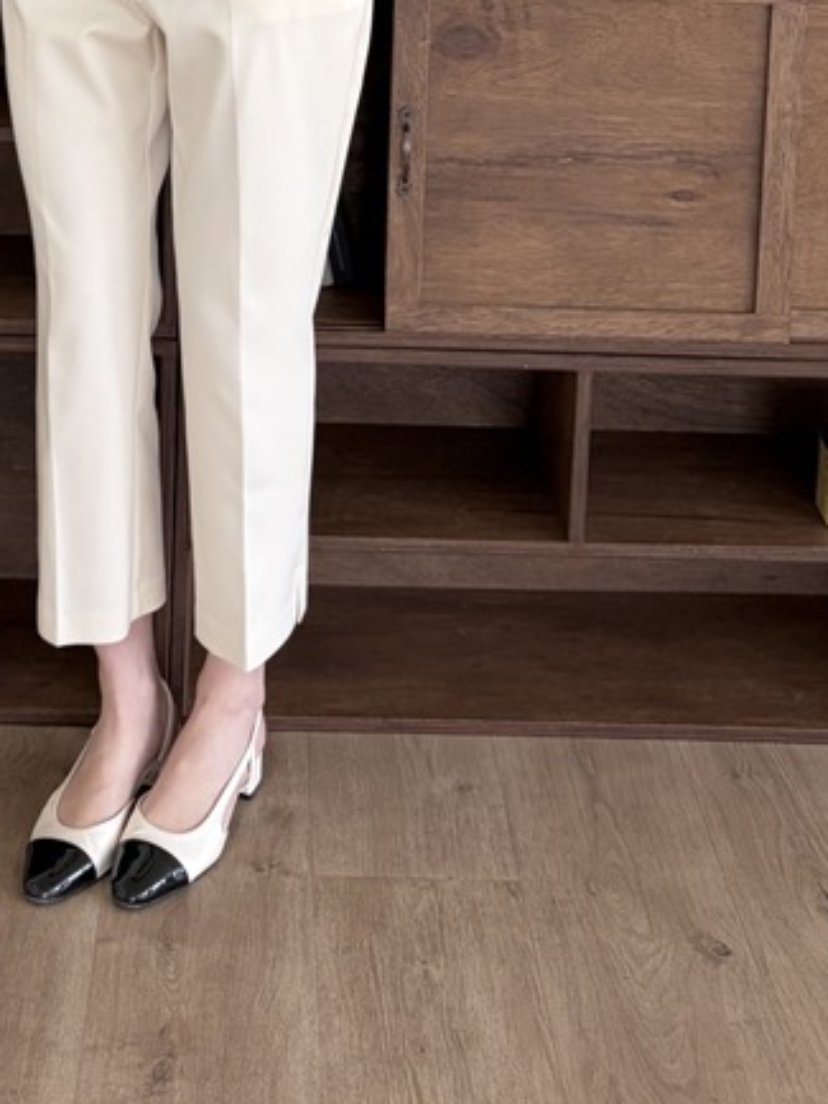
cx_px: 260
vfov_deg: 28.7
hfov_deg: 24.3
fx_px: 1913
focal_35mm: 60
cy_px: -156
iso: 125
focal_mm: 5.96
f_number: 1.6
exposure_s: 1/101
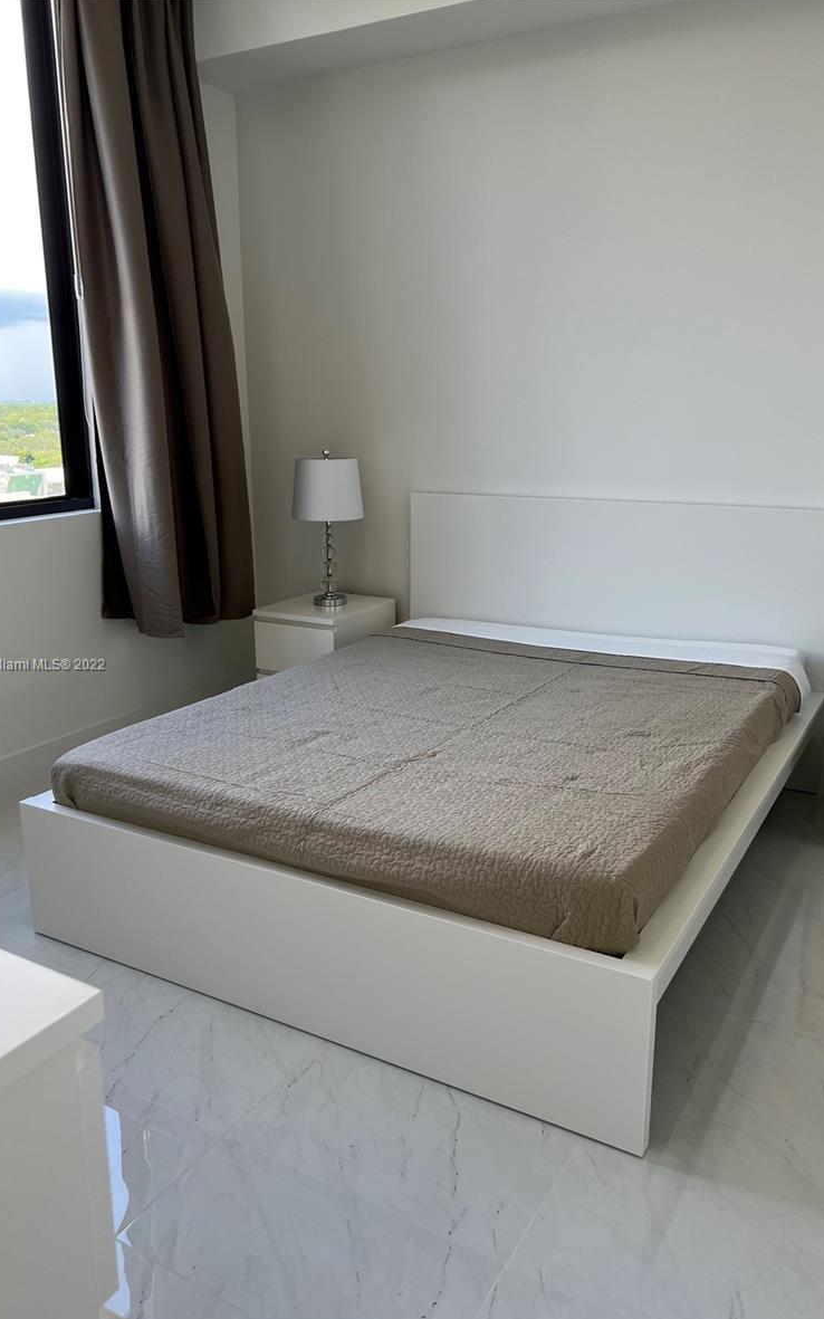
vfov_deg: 66.5
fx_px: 1006
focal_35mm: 28
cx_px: 403
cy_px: 666
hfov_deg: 44.5
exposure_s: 1/176
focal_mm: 5.7
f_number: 1.5
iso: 50
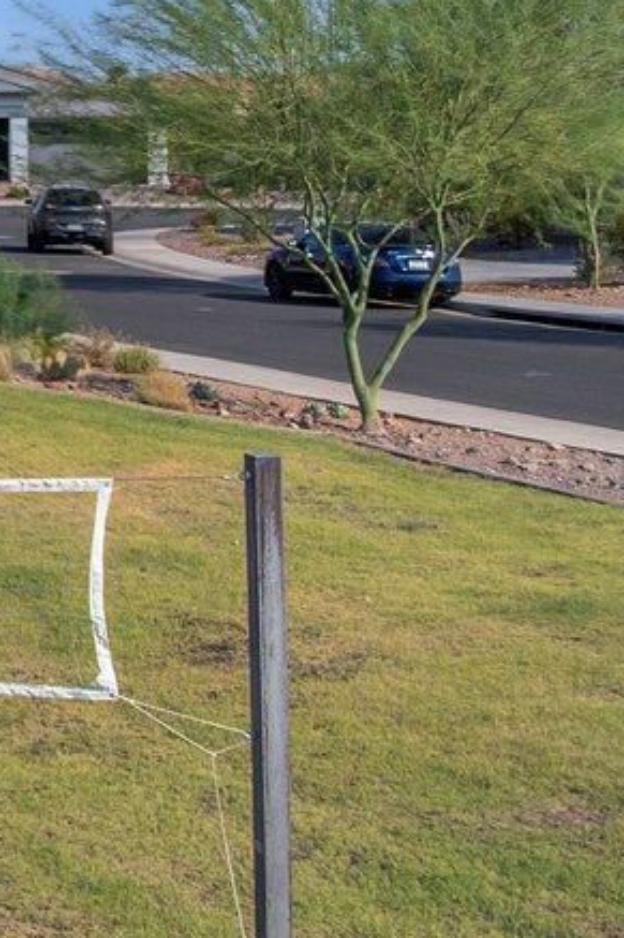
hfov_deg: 9.8
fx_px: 3044
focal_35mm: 117
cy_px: 25
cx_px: -1042
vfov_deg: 17.1
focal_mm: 12.29
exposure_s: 1/640
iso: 100
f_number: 5.6
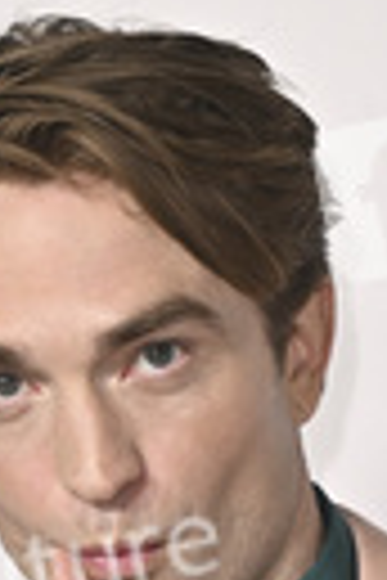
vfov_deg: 8.2
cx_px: 137
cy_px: 850
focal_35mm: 245
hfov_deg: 5.6
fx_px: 3950
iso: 1250
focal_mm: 53
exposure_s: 1/320
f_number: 6.3
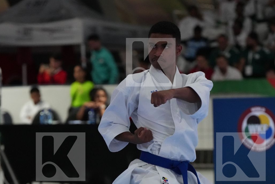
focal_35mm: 188
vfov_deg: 7.3
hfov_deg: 10.9
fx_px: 1436
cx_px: 151
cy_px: 157
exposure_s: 1/500
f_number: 2.8
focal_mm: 108
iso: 5000
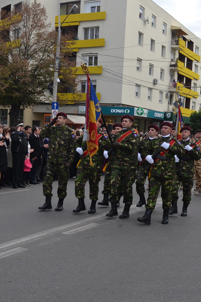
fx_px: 435
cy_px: 153
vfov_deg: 38.2
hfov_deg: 26.0
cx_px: 86
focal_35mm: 52
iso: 100
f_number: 5.6
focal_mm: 22
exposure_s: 1/125
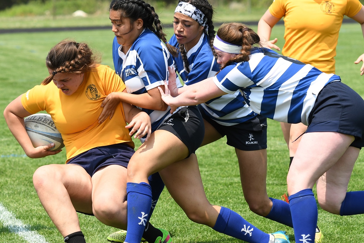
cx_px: 182
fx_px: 1760
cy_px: 122
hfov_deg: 11.8
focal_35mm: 174
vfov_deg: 7.9
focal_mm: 116
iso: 220
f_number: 5
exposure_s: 1/1000
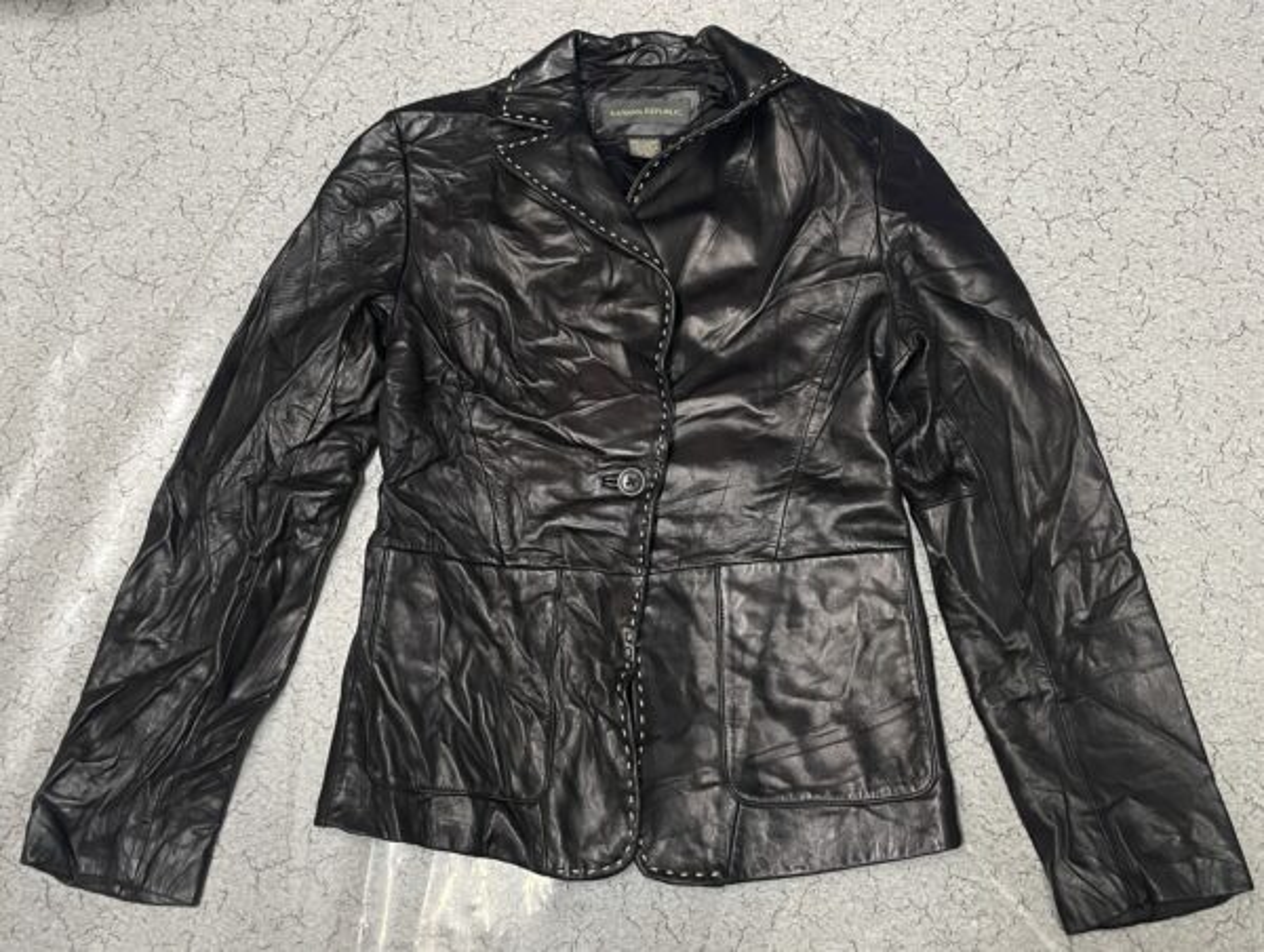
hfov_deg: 67.2
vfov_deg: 53.2
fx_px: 951
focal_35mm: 26
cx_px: 632
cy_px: 476
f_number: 1.6
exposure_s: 1/50
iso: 320
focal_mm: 4.2
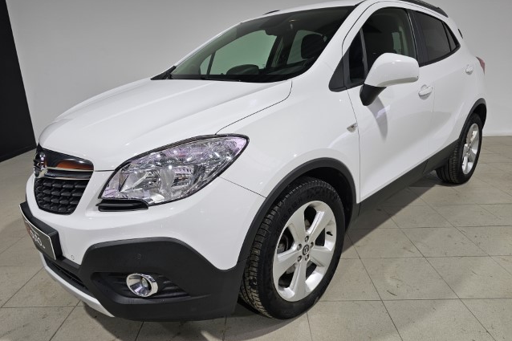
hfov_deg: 73.8
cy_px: 164
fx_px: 341
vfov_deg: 53.1
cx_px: 256
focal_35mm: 24
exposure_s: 1/100
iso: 50
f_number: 1.7
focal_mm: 6.3
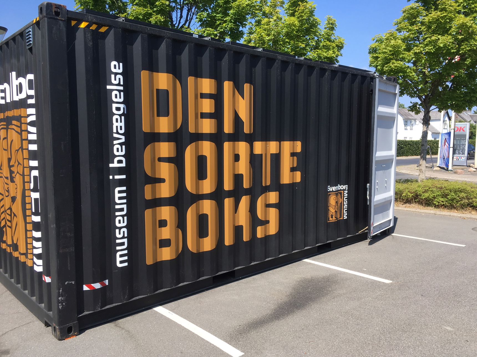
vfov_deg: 48.2
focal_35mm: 29
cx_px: 238
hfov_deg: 61.7
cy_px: 178
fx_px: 400
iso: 25
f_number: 2.2
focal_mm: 4.15
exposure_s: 1/801
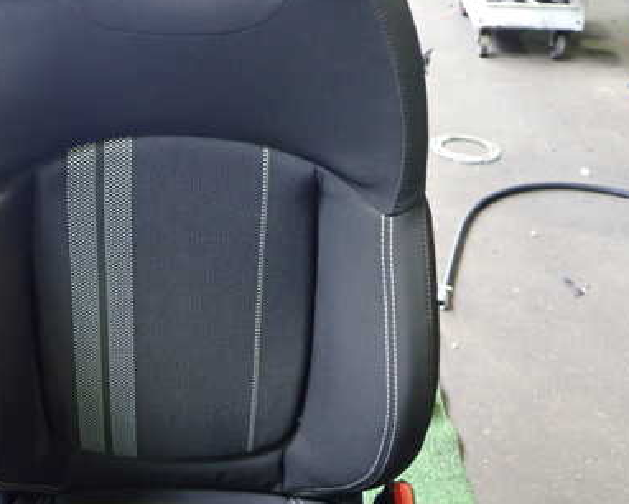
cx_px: 170
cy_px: 219
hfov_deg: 39.4
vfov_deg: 32.7
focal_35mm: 46
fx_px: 857
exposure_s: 1/30
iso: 640
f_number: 2.3
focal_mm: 5.4
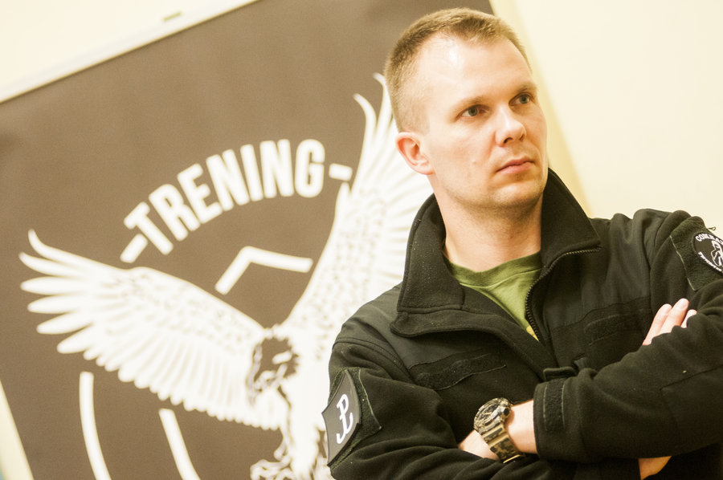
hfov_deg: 13.1
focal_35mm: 158
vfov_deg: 8.7
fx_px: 3160
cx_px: 362
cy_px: 240
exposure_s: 1/80
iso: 640
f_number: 2.8
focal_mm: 105
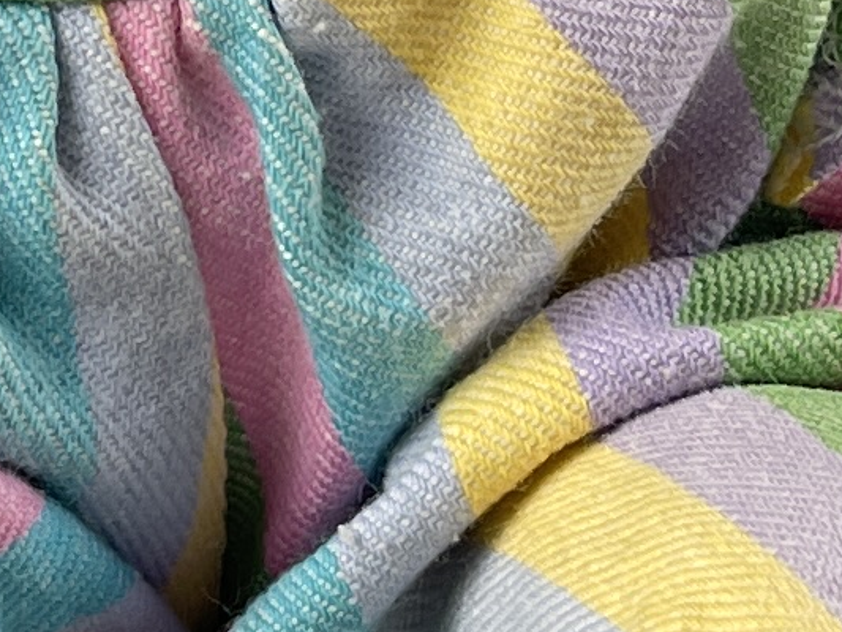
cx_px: -152
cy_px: -488
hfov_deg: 10.3
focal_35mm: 189
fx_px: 4598
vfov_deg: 7.6
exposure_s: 1/125
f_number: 1.6
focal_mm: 5.1
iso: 32
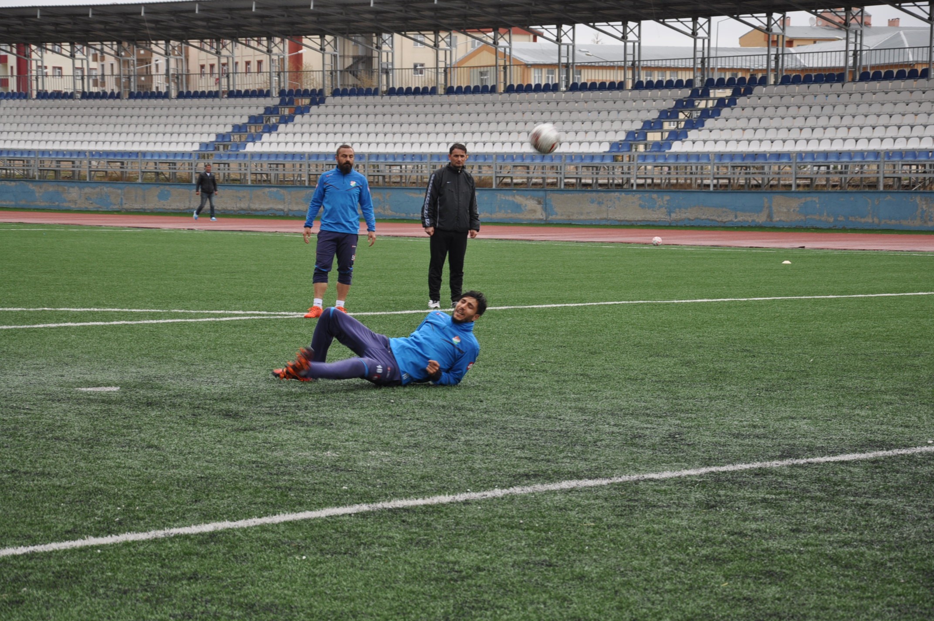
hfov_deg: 19.5
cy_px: 310
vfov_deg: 13.0
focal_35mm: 105
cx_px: 467
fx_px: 2721
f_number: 6.3
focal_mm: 70
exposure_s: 1/160
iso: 200
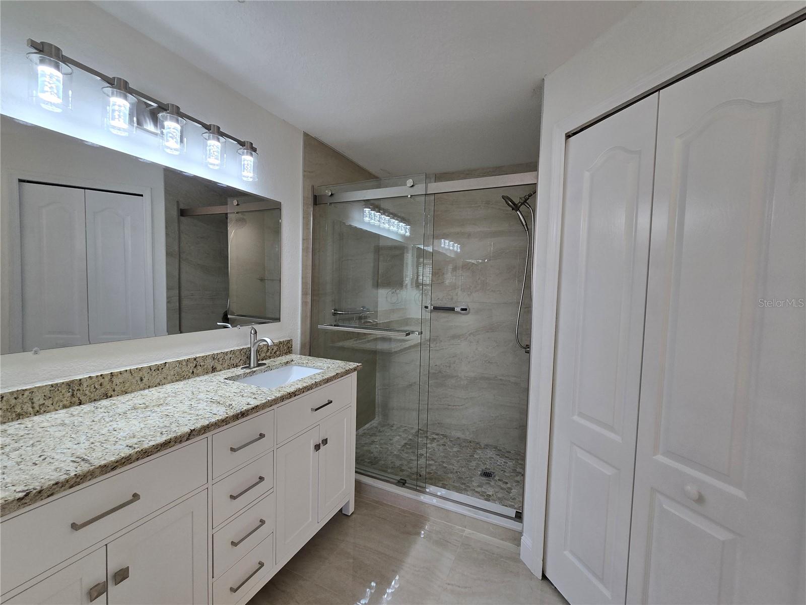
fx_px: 303
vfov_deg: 89.9
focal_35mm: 13
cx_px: 403
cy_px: 302
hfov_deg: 106.2
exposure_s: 1/120
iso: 80
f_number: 2.2
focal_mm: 2.2
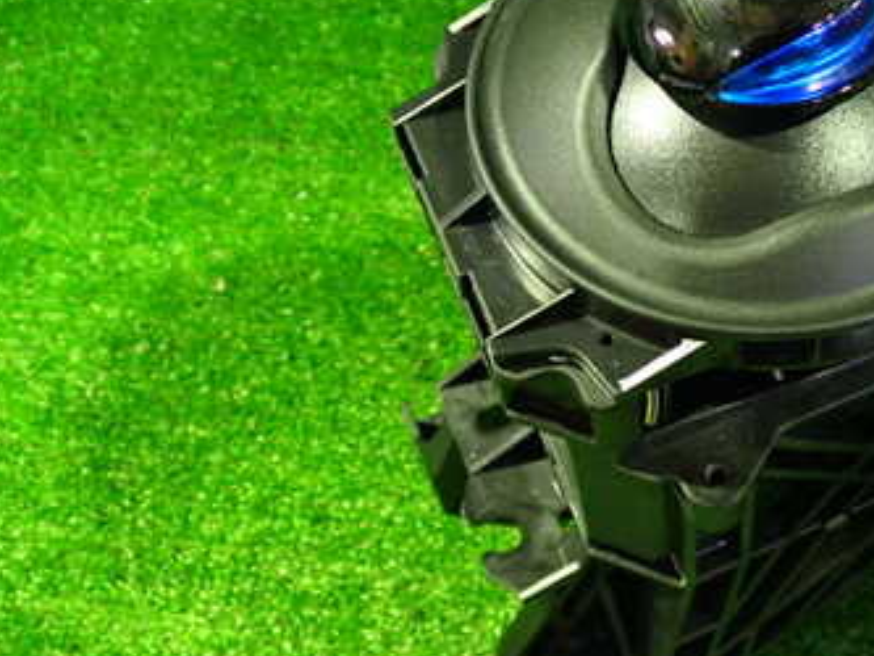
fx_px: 1364
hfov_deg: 34.6
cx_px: 685
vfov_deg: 27.0
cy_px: 278
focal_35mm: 54
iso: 800
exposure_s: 1/10
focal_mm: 5.4
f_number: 2.3
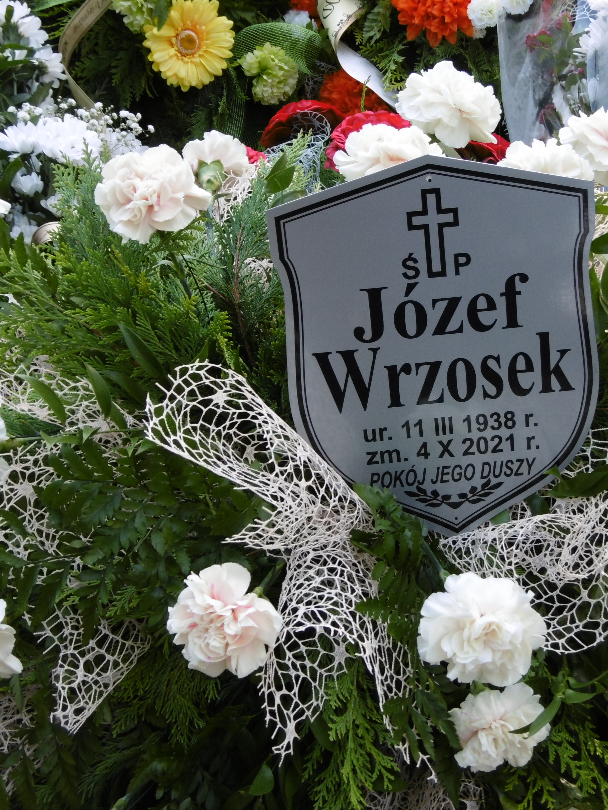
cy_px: 410
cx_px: 434
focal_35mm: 58
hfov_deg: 25.0
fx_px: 1358
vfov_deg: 33.2
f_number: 3.8
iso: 100
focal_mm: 7.7
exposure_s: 1/80
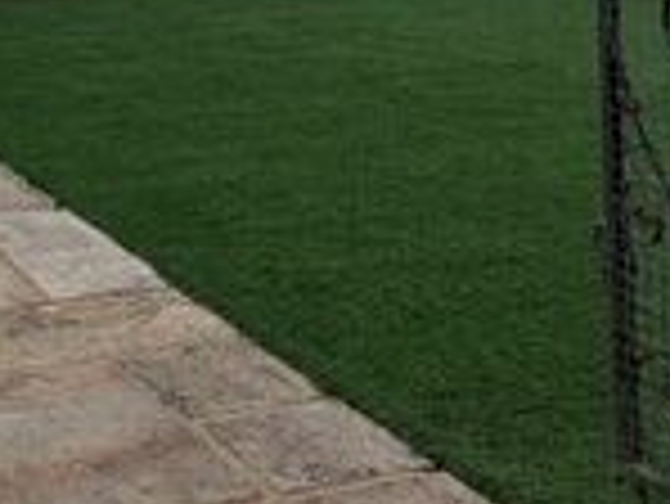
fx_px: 1453
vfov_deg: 17.3
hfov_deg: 25.0
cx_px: 34
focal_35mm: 75
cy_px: -299
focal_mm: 2.35
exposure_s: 1/1754
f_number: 2.2
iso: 51
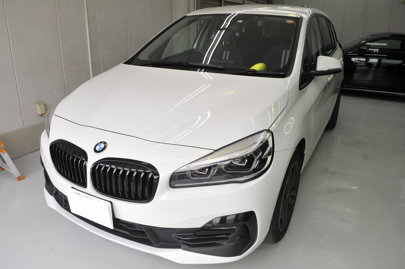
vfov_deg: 47.8
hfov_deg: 67.4
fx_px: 303
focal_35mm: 27
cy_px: 134
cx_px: 202
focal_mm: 18
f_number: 7.1
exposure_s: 1/200
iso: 250
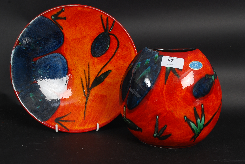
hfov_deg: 41.1
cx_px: 122
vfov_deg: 28.2
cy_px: 82
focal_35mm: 48
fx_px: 327
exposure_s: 1/80
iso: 200
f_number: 9
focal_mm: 32
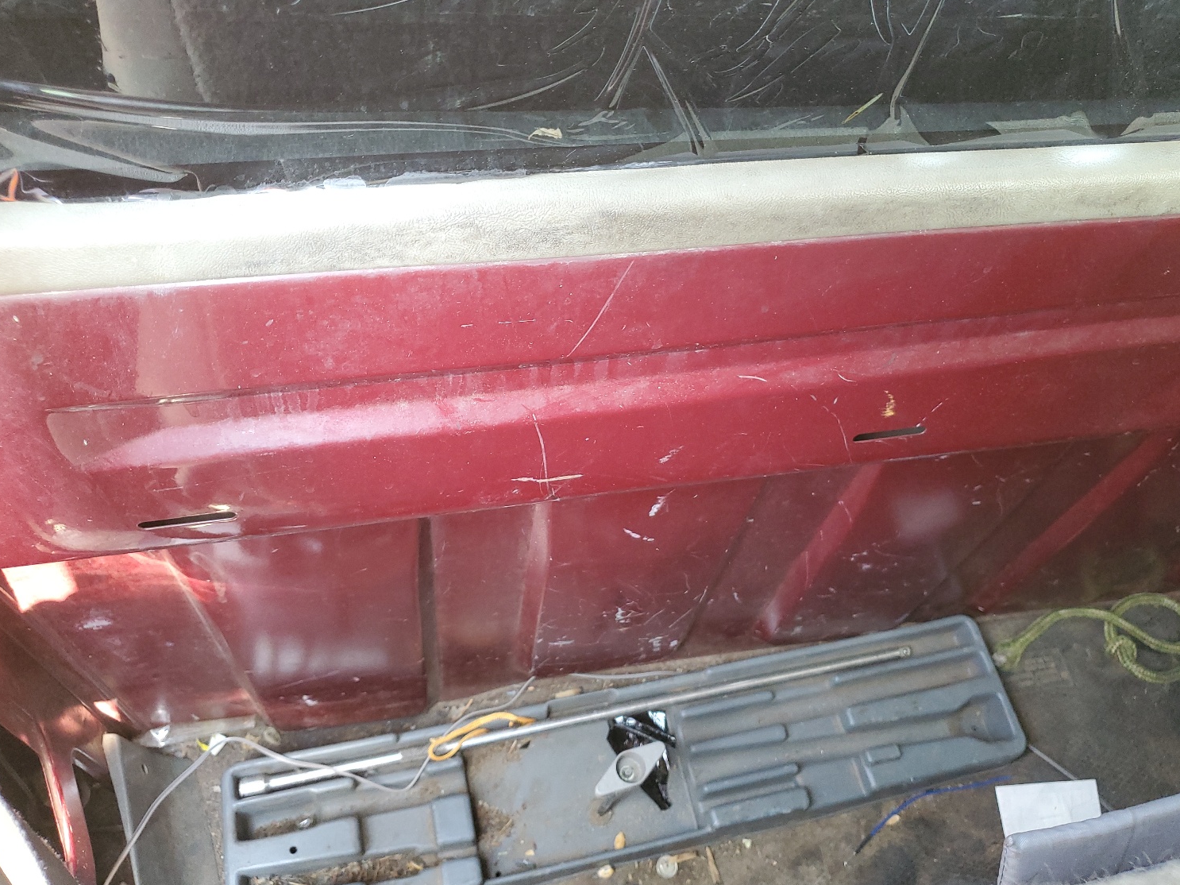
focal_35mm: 28
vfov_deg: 49.7
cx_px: 614
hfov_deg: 63.4
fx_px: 954
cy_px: 474
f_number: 1.5
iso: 159
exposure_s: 1/60.2
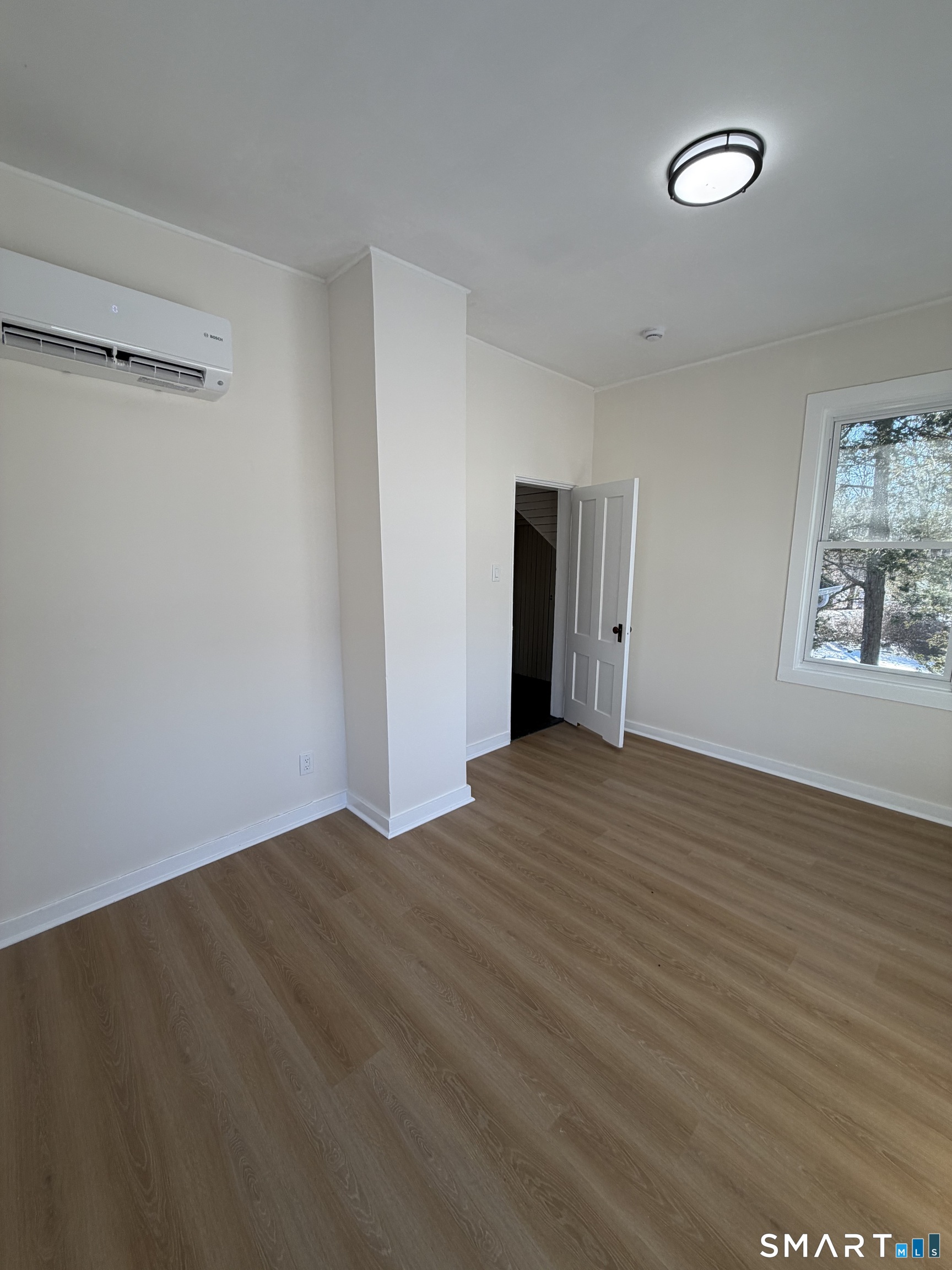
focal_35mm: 14
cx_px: 476
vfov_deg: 102.1
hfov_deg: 85.7
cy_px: 635
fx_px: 513
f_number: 2.2
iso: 50
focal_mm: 2.22
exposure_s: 1/120
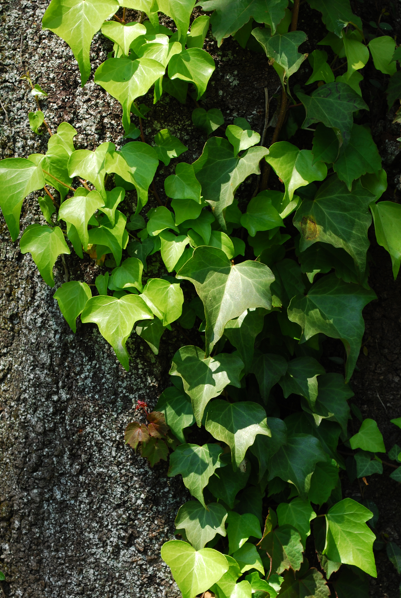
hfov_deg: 15.1
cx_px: 196
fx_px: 1508
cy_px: 327
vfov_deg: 22.5
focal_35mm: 91
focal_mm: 55
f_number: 8
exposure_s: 1/100
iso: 100
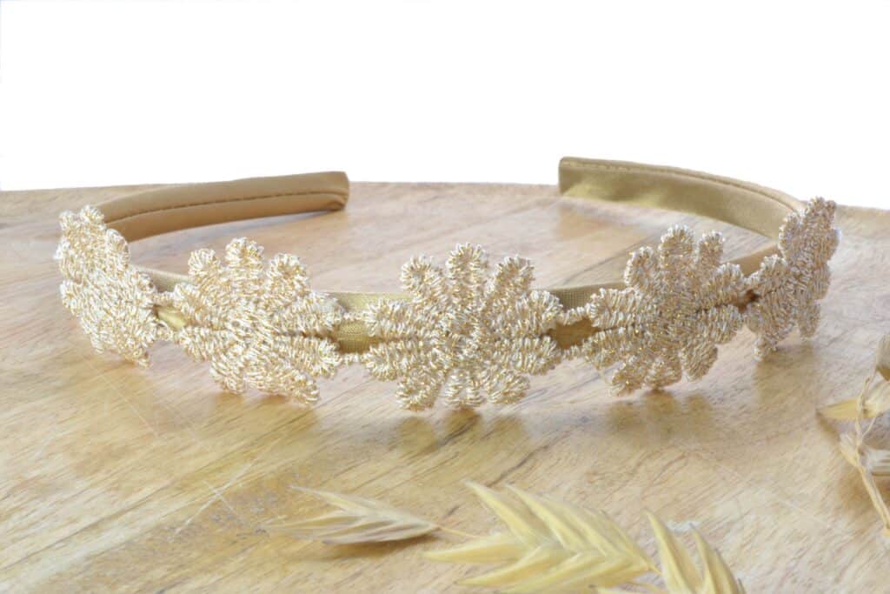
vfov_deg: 18.9
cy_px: 297
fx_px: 1780
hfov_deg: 28.1
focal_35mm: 72
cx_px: 445
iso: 200
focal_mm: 48
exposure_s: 1/1.3
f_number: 36
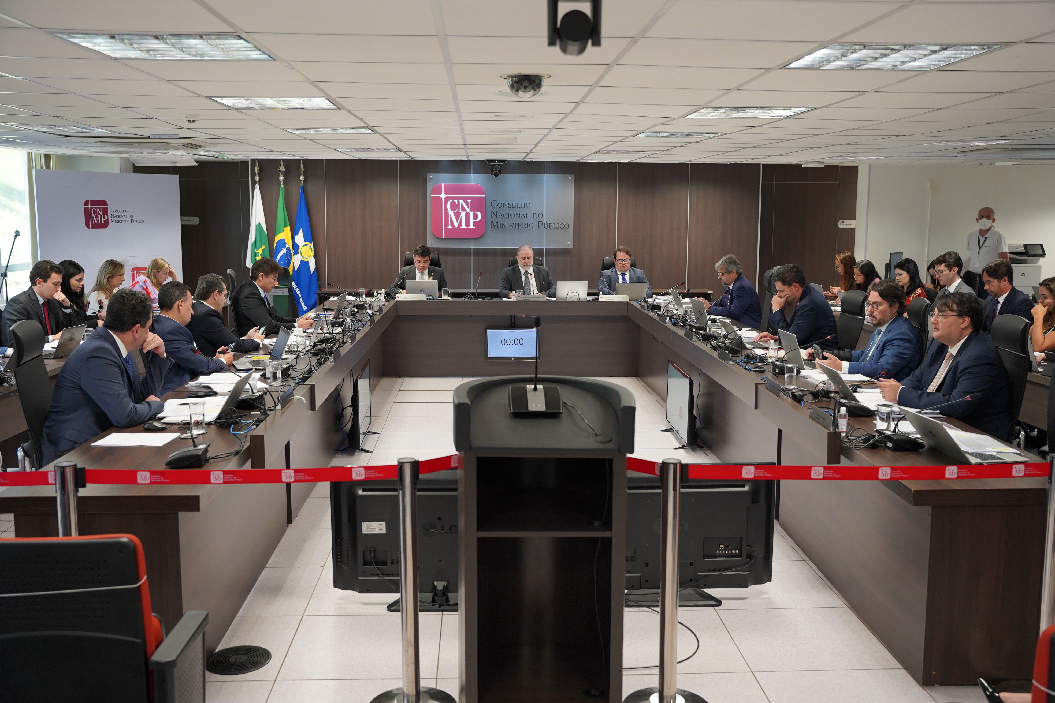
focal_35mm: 34
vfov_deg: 38.8
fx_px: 999
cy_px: 352
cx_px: 528
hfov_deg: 55.7
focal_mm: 34.1
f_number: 4
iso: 1600
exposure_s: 1/160
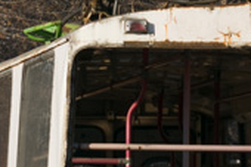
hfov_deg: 3.5
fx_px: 4065
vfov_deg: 2.4
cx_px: 202
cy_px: 62
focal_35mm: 584
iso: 100
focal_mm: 55
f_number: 6.3
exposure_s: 1/640
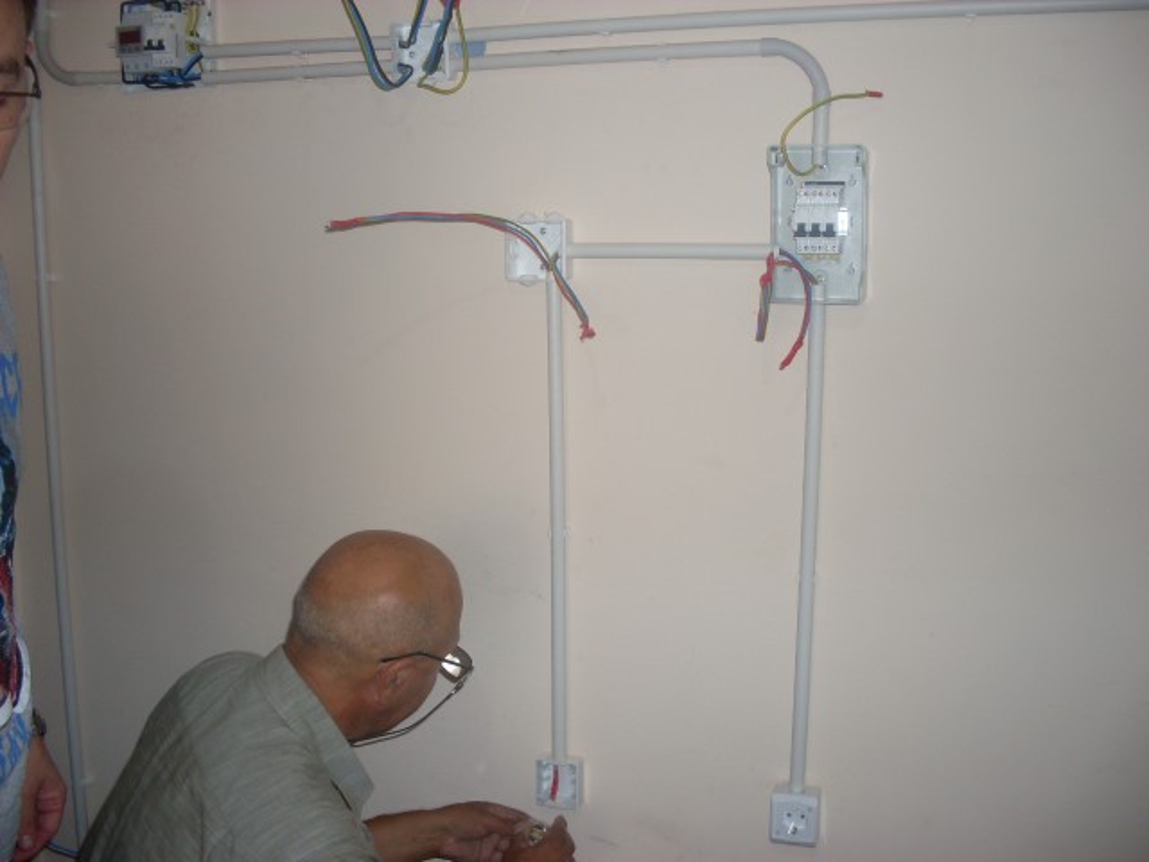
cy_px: 431
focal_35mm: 38
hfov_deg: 49.0
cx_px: 574
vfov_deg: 37.7
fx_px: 1261
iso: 100
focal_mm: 6.3
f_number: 2.8
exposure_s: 1/45
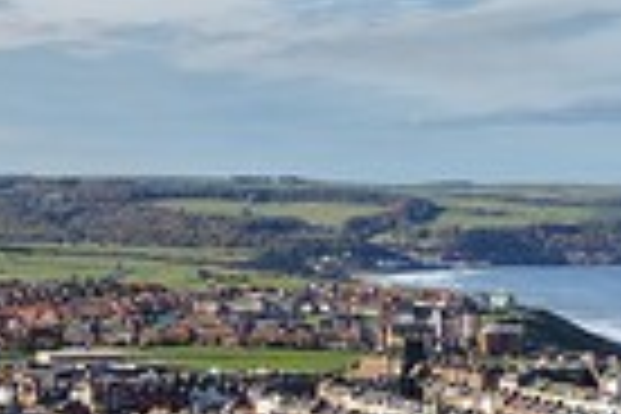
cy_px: 513
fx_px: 2415
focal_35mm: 140
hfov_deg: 13.0
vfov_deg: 9.6
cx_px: -562
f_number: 2.8
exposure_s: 1/200
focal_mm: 14.45
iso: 200
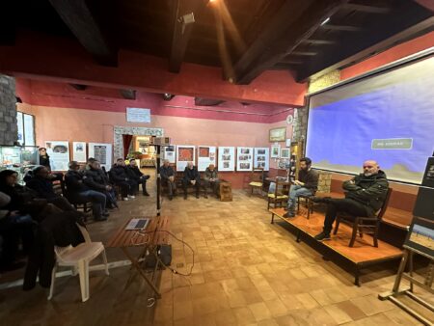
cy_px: 163
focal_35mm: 14
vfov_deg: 85.7
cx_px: 217
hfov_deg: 102.0
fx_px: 176
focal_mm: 2.22
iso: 640
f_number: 2.2
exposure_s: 1/50
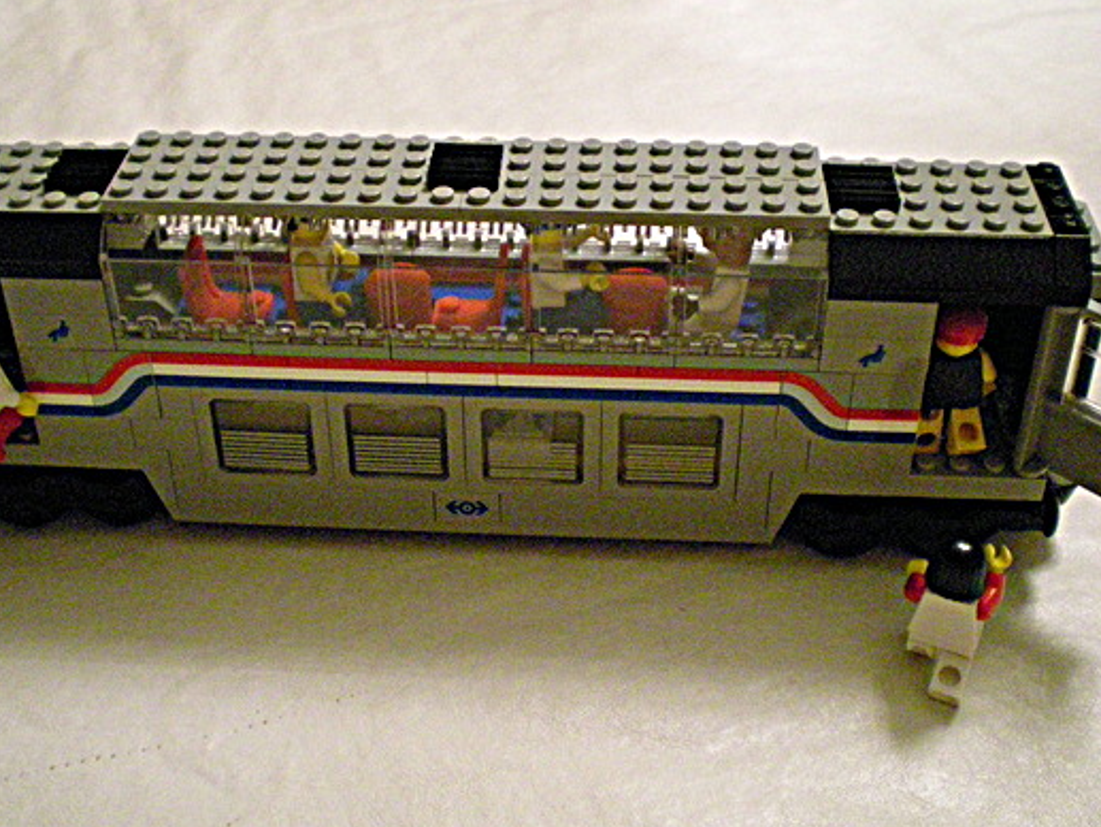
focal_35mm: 47
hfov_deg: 40.4
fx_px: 1495
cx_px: 488
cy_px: 375
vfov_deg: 30.9
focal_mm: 6.3
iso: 800
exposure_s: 1/40
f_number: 3.1
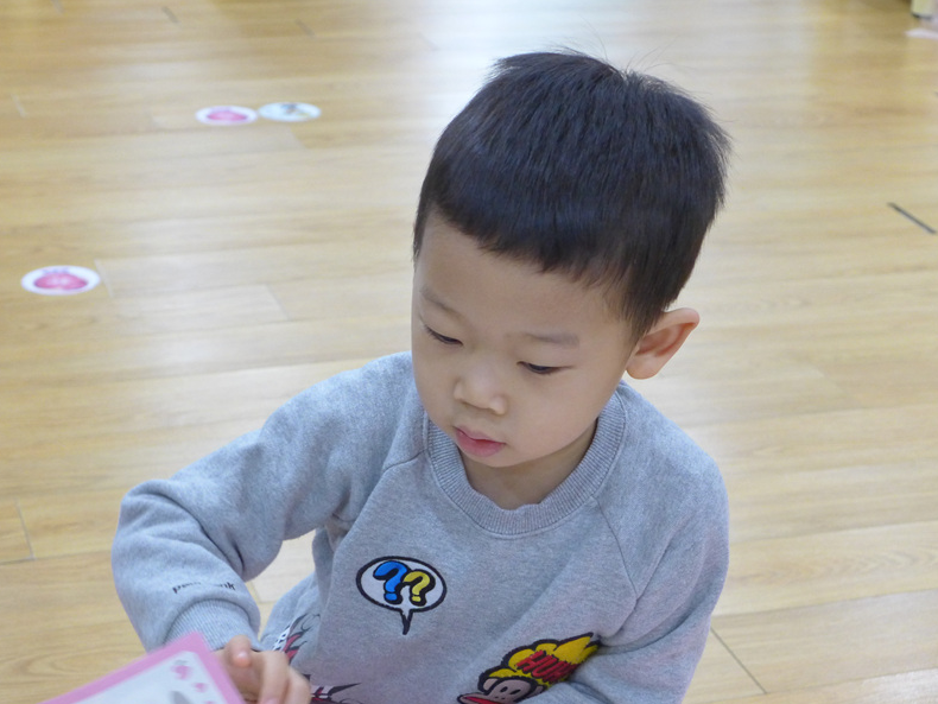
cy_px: 355
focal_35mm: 81
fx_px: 2196
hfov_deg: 24.1
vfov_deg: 18.2
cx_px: 467
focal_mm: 15.7
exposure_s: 1/125
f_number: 2.8
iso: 800
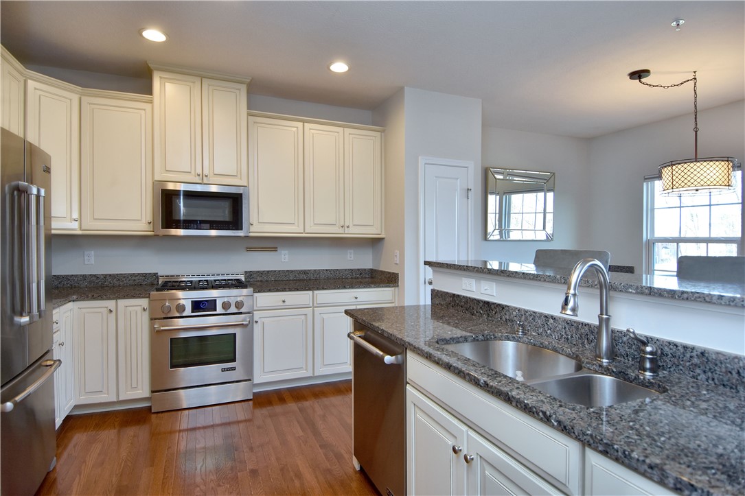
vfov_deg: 67.4
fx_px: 372
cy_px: 248
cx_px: 372
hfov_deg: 90.0
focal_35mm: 18
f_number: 4.5
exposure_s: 1/80
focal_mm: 12
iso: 200
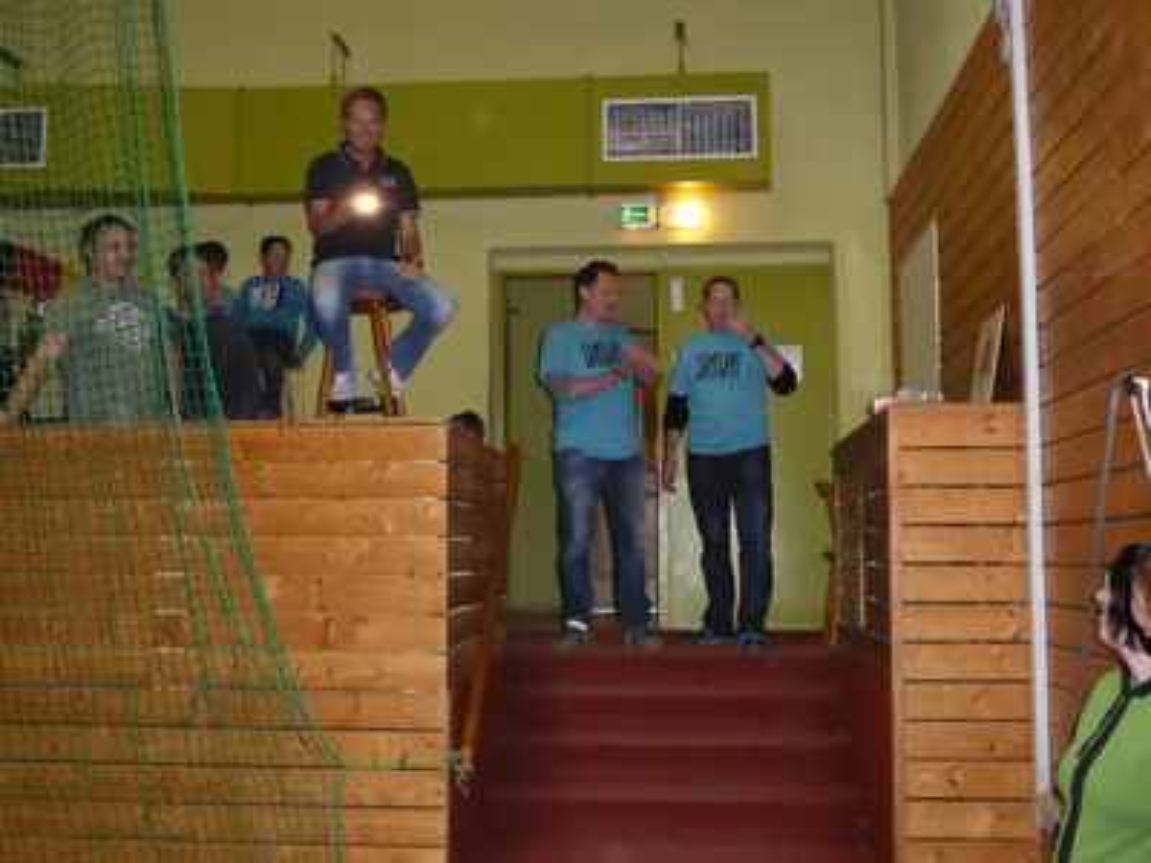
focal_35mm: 40
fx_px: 1330
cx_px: 576
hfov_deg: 46.8
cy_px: 432
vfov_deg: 36.0
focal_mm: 6.9
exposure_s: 1/60
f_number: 3.9
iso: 1250
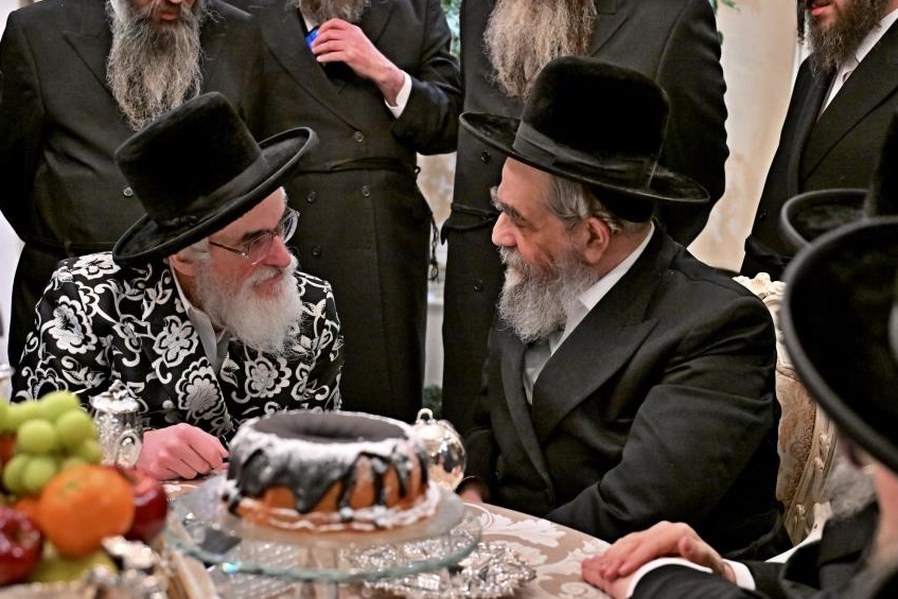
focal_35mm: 58
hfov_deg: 34.4
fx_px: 1447
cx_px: 397
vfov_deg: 23.4
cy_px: 248
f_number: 4
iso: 3200
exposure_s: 1/125
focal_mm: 48
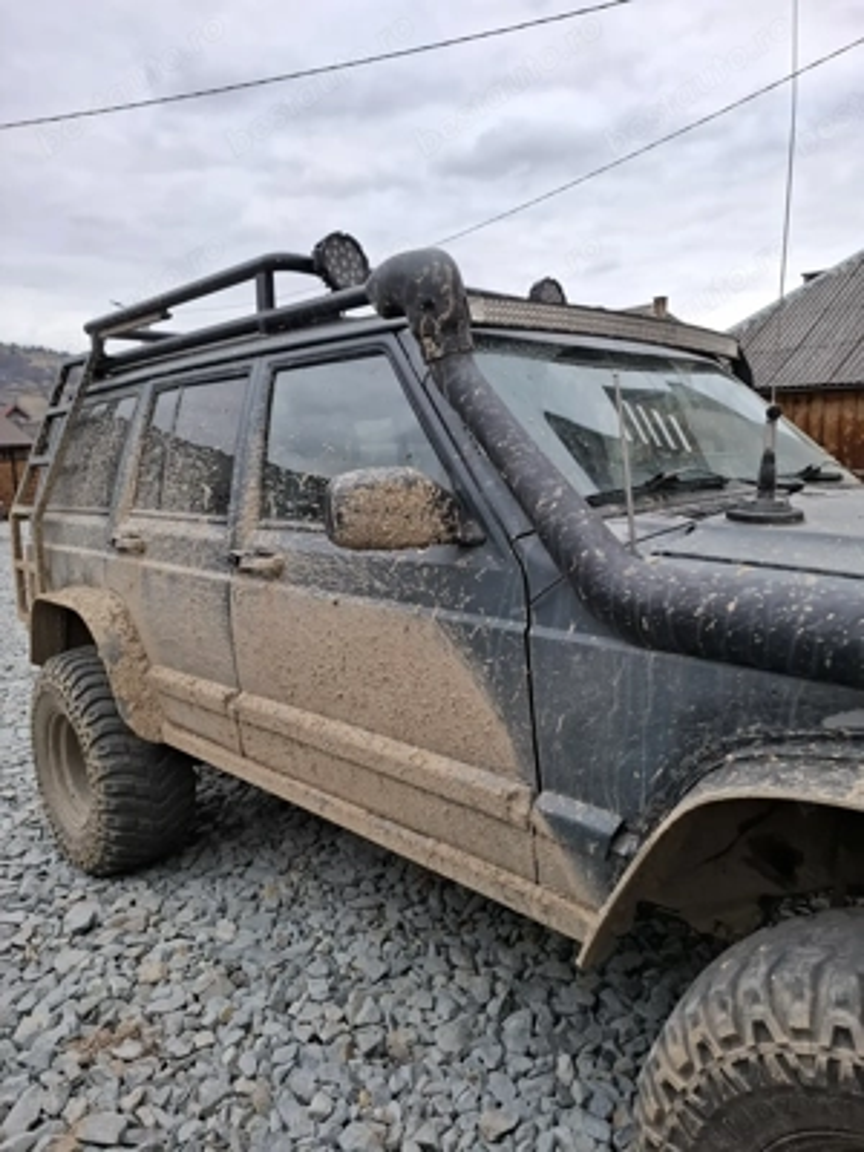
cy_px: 576
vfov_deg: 73.9
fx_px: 765
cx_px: 432
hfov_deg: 58.9
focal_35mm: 23
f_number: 1.8
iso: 50
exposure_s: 1/100
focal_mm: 5.54
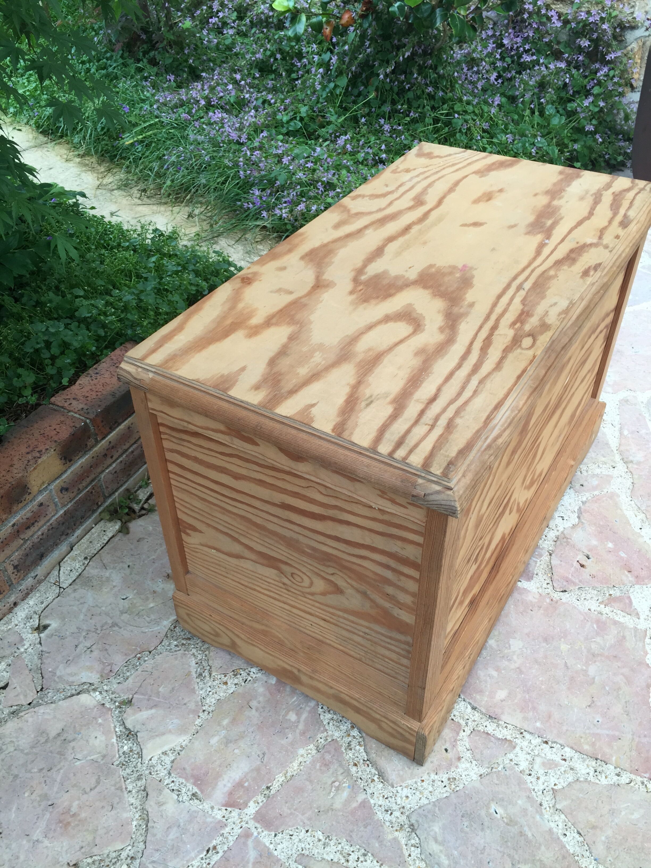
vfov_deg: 61.7
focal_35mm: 29
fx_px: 727
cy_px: 434
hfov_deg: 48.2
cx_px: 326
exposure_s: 1/120
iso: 32
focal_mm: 4.15
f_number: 2.2
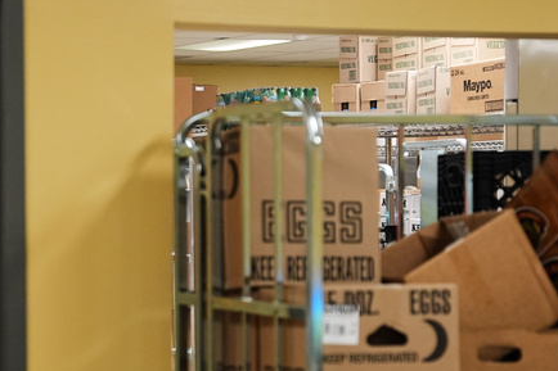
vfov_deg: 10.0
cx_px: 144
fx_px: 2123
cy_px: 239
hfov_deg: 14.9
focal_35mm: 137
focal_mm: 58
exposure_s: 1/200
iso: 1600
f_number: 2.8
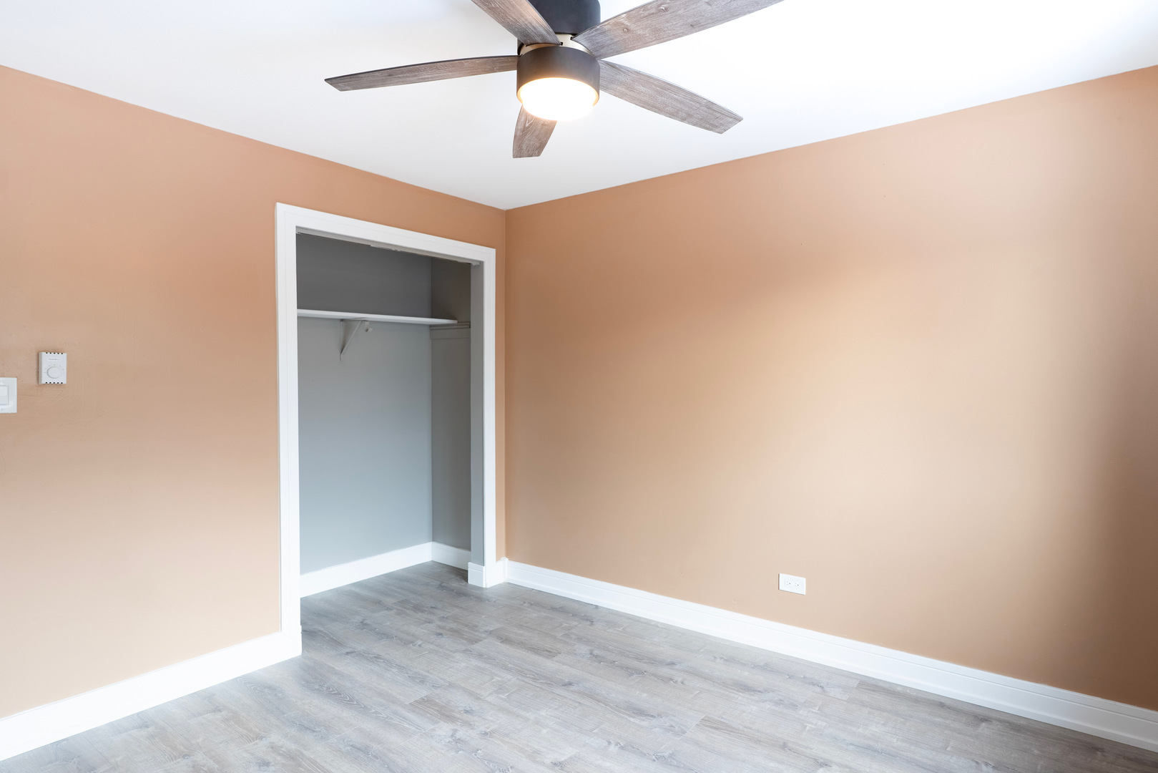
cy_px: 386
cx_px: 579
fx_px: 643
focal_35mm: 20
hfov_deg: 84.0
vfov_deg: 62.0
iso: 800
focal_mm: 20
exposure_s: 1/1250
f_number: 2.8
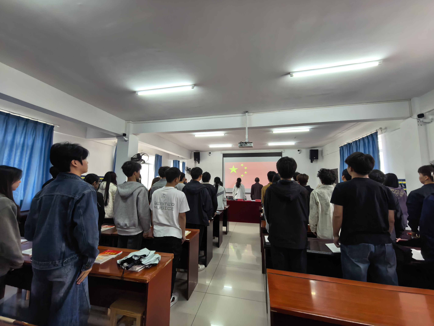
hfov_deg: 106.2
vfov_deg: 89.9
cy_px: 163
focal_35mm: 13
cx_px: 217
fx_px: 163
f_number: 2.2
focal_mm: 1.95
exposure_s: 1/60
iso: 250
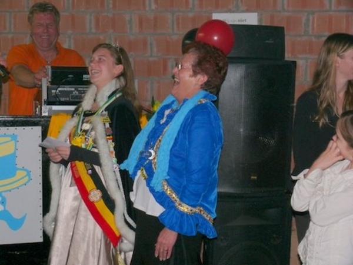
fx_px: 795
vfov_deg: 18.9
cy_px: 132
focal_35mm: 78
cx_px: 176
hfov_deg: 25.0
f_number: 5
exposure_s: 1/60
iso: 100
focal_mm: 16.4
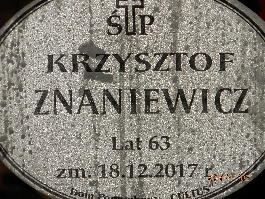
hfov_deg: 5.0
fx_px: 3039
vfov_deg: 3.7
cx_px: 132
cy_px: 100
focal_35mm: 397
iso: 200
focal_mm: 70.9
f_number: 5.7
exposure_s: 1/250
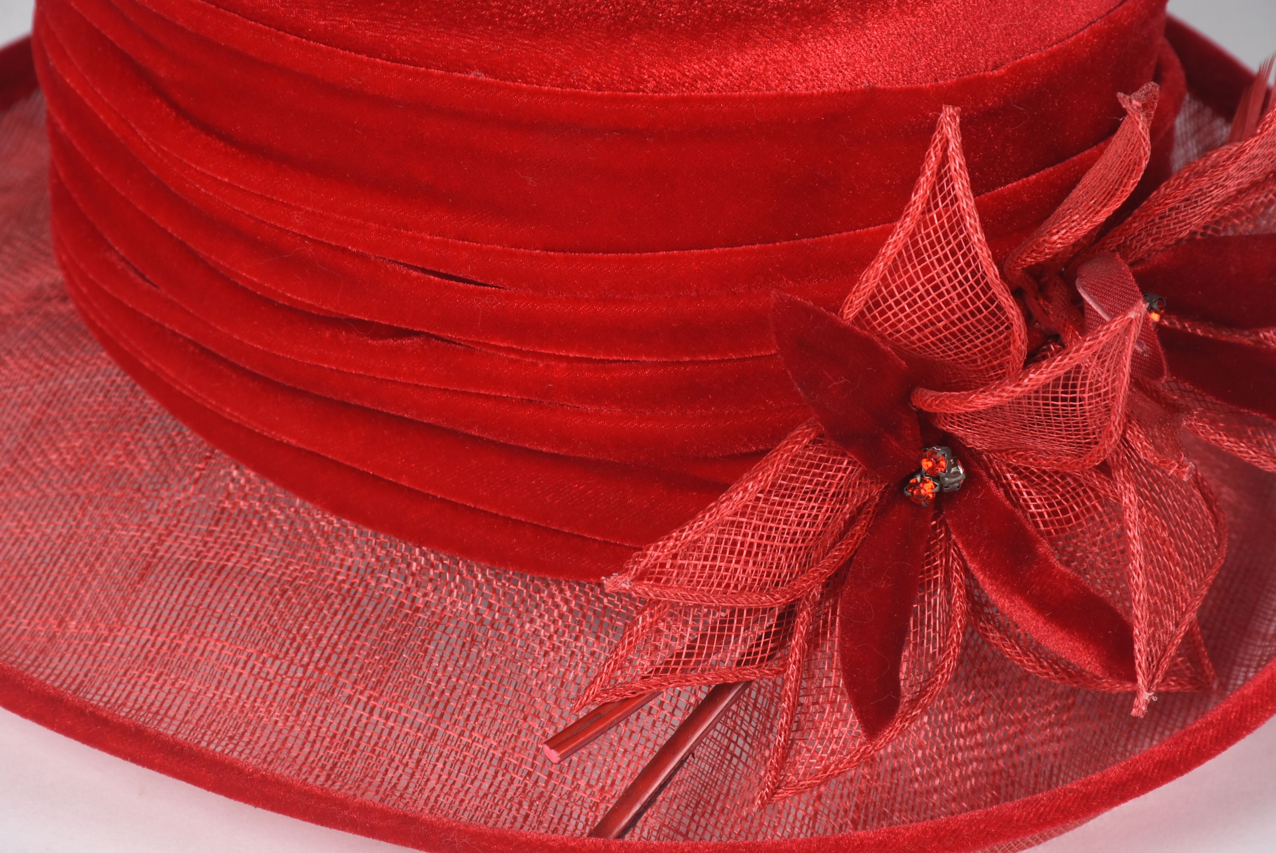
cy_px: 426
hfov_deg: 9.8
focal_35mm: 210
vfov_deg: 6.6
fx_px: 7449
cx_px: 638
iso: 200
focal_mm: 140
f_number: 13
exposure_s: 1/125
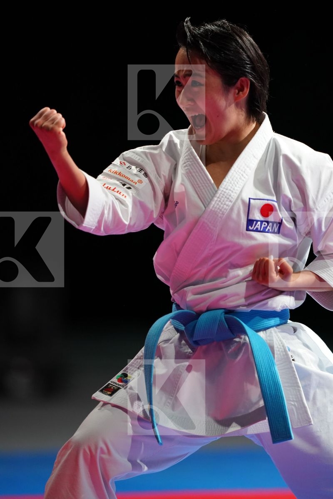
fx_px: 5550
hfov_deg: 3.4
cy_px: 250
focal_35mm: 400
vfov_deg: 5.2
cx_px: 166
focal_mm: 400
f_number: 2.8
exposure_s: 1/500
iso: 3200
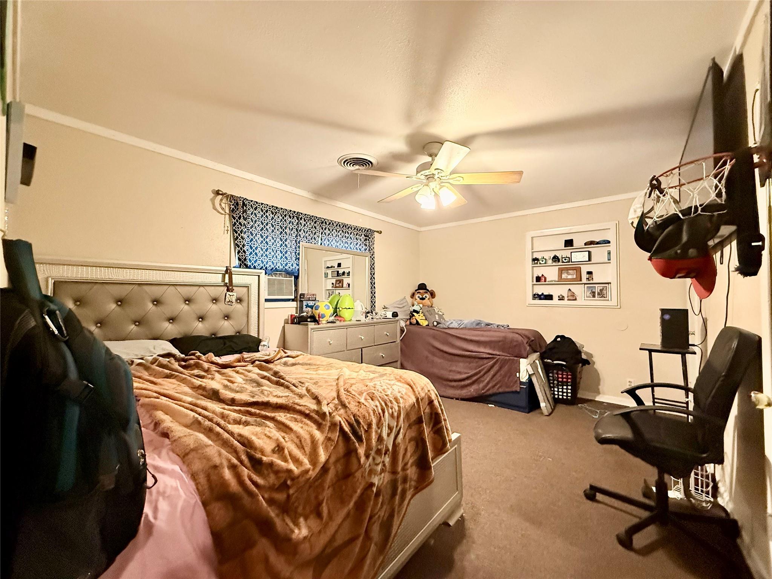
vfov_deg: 85.7
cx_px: 386
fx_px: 312
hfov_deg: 102.1
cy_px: 290
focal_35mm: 14
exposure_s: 1/60
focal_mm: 2.22
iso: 640
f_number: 2.2
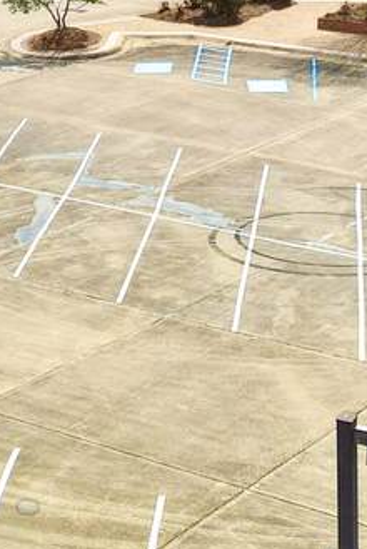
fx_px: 1480
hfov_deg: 14.1
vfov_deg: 20.3
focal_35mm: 97
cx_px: 180
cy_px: -2
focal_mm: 4.5
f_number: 2.8
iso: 100
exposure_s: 1/1250
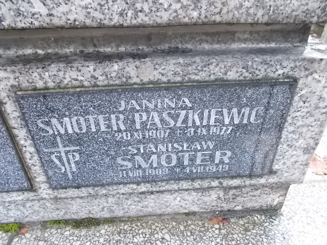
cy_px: 122
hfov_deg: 67.3
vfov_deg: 53.1
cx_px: 164
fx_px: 246
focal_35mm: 26
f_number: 3.2
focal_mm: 4.6
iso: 400
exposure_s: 1/125
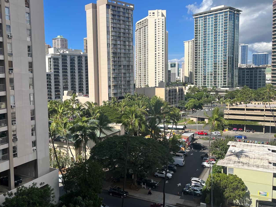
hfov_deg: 55.2
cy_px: 99
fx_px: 263
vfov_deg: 42.9
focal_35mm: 33
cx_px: 120
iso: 50
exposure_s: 1/3876
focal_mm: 5.1
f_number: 1.6
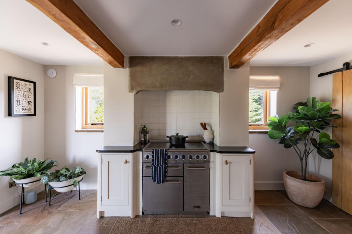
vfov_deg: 81.2
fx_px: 137
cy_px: 117
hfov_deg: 104.2
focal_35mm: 14
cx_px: 176
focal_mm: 14
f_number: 2.8
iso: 200
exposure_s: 1/125
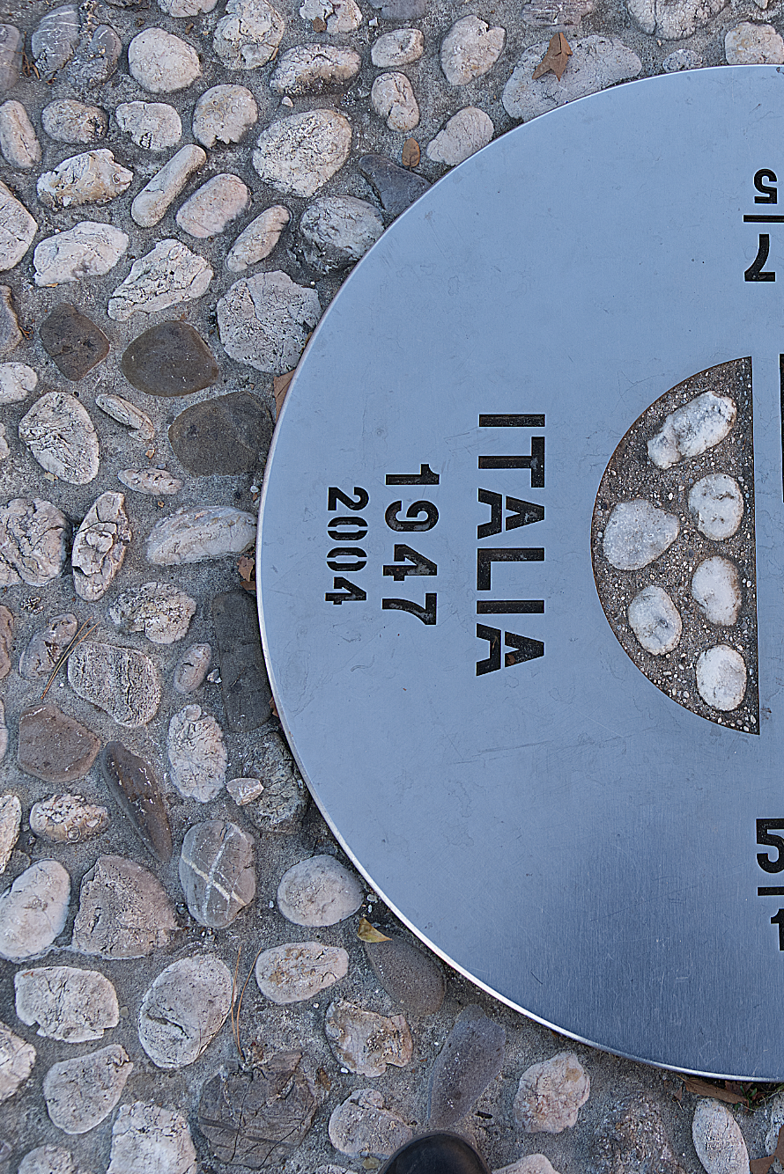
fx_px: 1567
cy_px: 587
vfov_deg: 41.1
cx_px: 787
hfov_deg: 26.6
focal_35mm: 48
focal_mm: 32
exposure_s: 1/50
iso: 100
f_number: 7.1
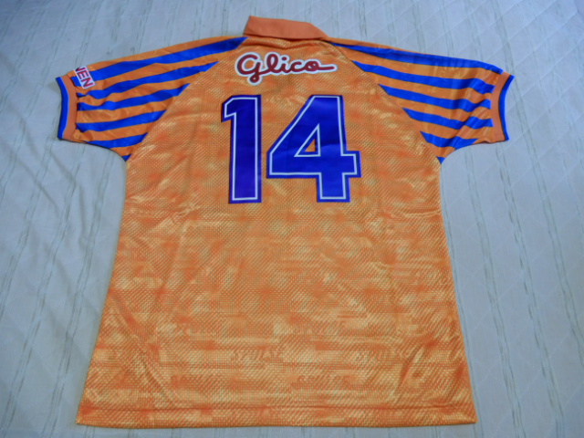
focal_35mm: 24
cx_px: 292
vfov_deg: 56.8
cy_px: 219
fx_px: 405
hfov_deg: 71.6
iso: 180
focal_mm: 4.3
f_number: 3.4
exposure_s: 1/30
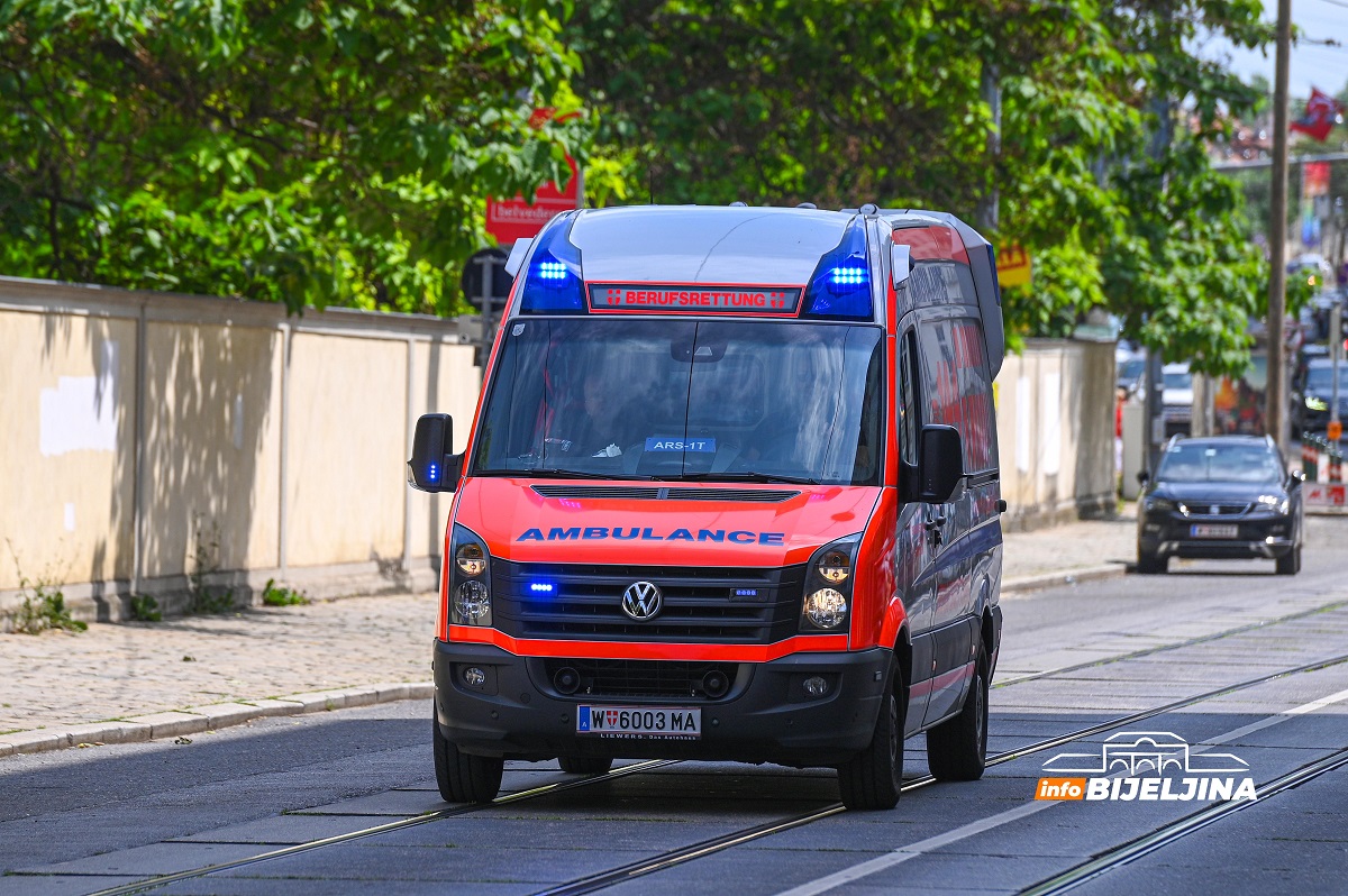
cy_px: 448
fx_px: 7483
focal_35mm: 200
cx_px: 674
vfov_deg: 6.9
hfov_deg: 10.3
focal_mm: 200
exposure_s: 1/1600
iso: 200
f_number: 5
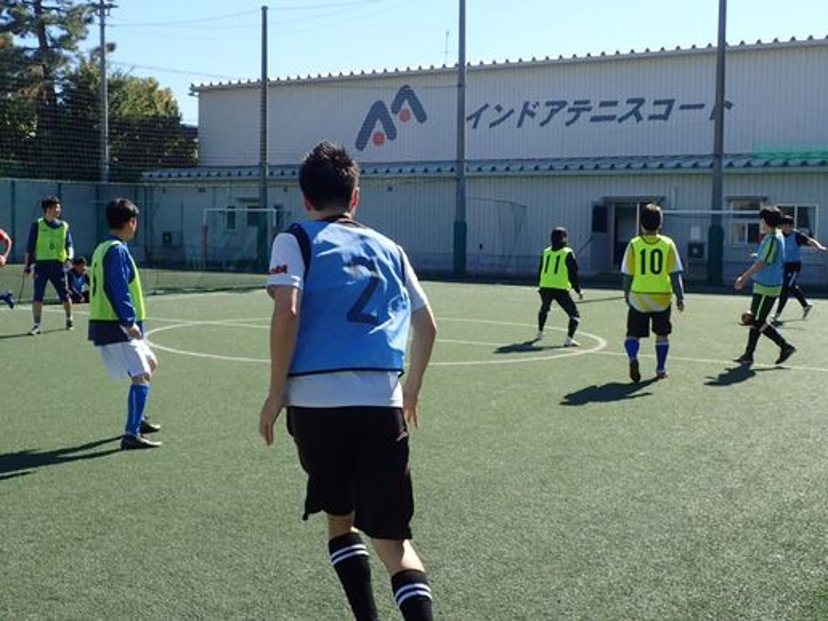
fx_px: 765
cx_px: 414
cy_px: 310
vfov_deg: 44.2
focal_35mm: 32
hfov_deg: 56.8
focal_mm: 5.87
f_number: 3.2
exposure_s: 1/1600
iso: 200
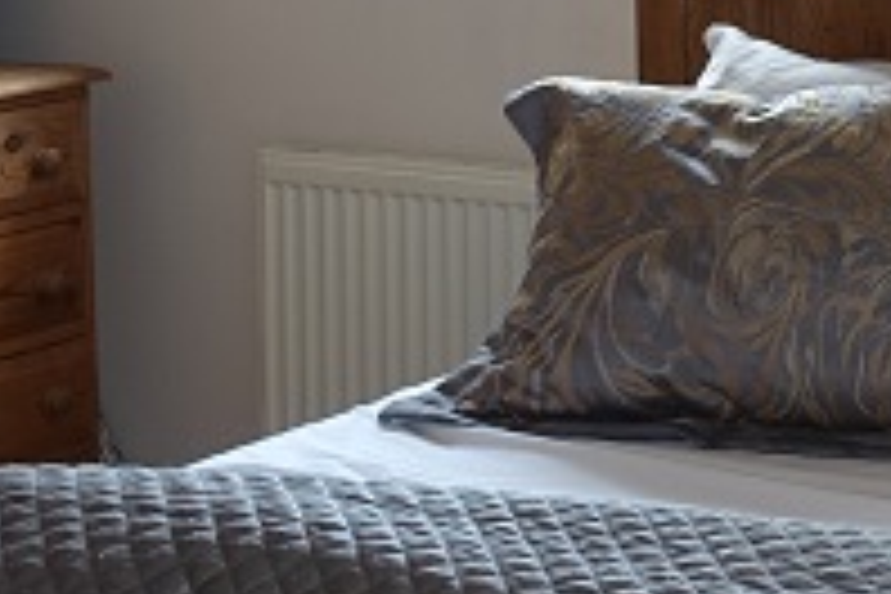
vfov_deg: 10.9
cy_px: -58
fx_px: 3069
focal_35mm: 124
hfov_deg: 15.7
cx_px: 1148
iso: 125
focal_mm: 8.8
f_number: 2.8
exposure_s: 1/30
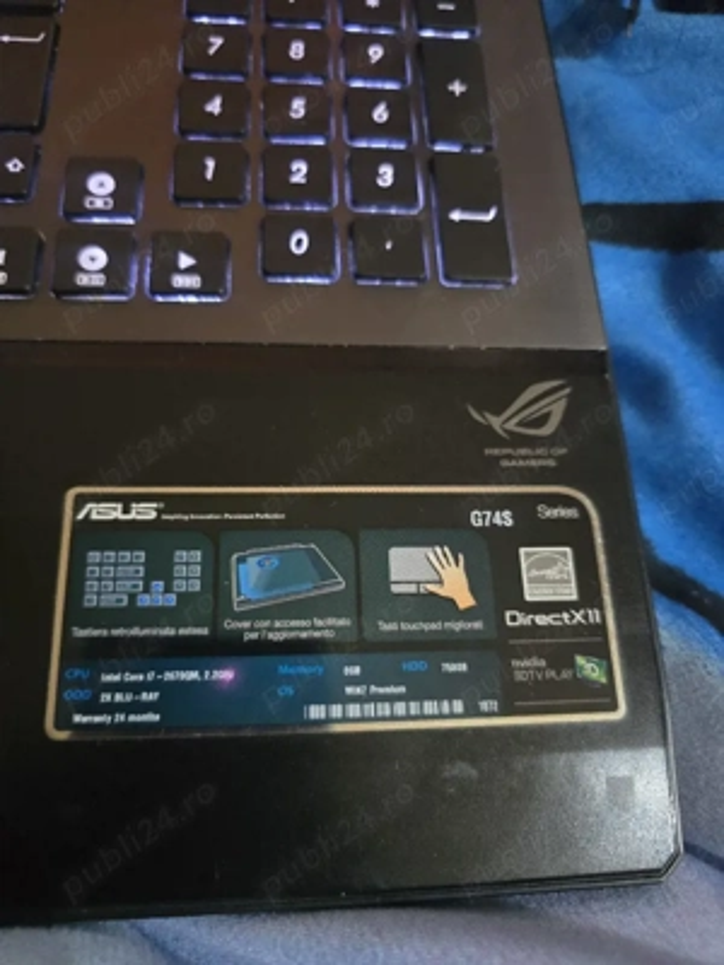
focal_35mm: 23
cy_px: 482
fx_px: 641
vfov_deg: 73.9
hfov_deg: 58.9
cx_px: 362
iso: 2500
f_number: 1.7
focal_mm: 6.3
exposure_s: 1/16.7
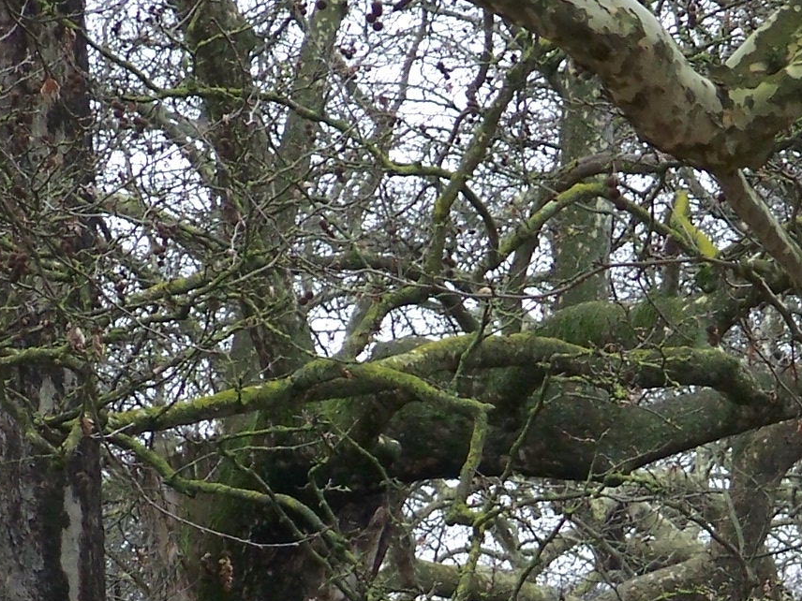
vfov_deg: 4.4
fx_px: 7831
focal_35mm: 338
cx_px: 1006
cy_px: 821
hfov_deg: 5.8
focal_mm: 23.9
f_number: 3.6
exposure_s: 1/160
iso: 200
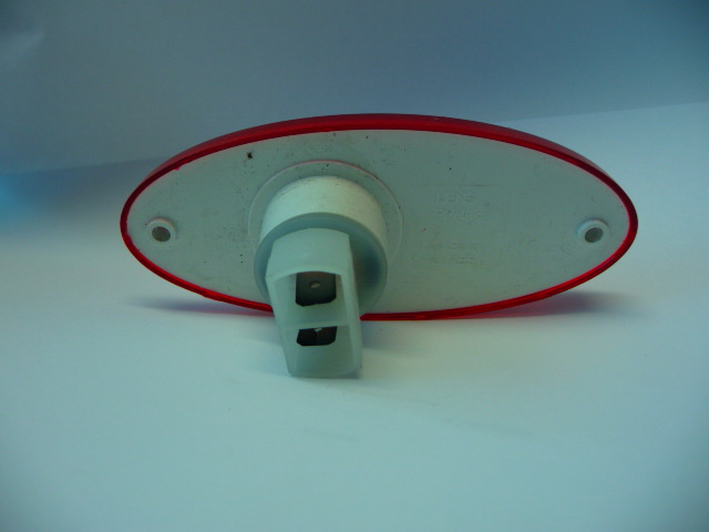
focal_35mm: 28
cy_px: 266
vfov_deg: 49.7
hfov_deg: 63.4
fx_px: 573
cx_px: 354
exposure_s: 1/50
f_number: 3.3
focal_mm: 4.7
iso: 100
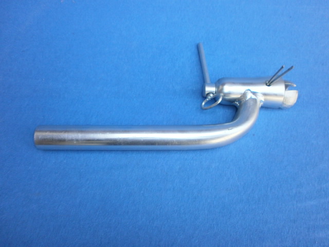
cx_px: 164
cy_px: 124
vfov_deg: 51.4
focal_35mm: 27
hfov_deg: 65.3
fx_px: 257
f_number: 2.9
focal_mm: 4.8
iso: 125
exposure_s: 1/250
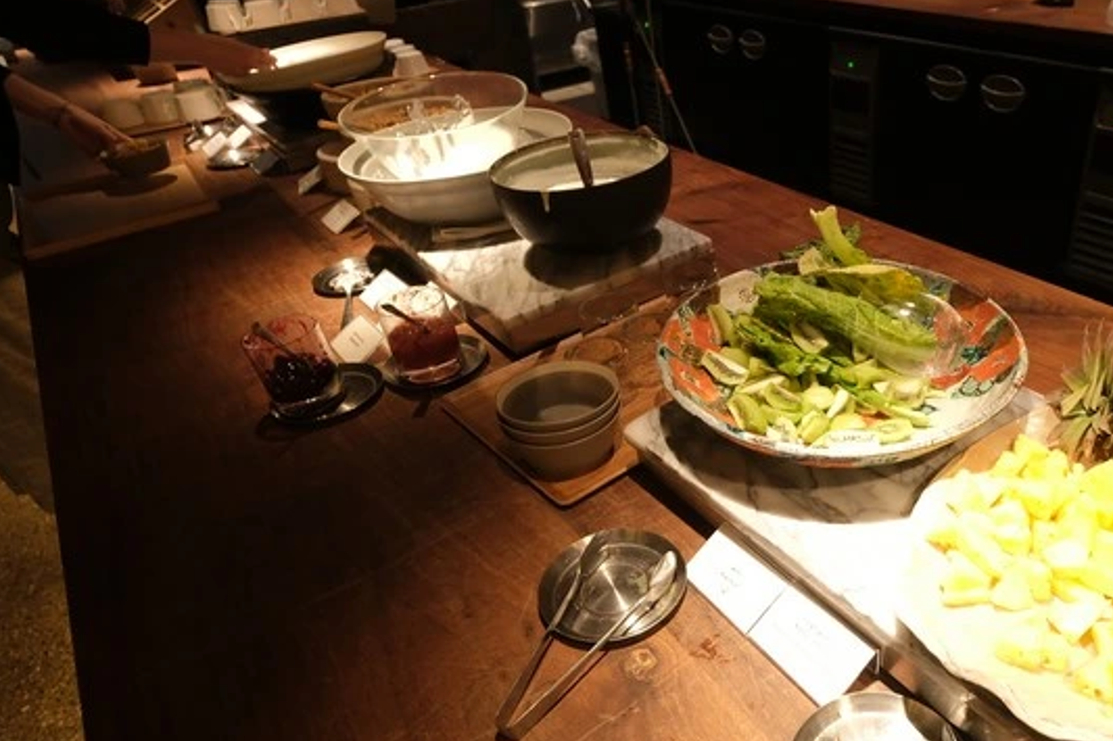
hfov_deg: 71.1
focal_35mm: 24
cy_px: 423
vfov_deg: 52.9
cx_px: 762
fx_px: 742
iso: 1250
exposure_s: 1/60
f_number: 4
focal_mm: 10.5
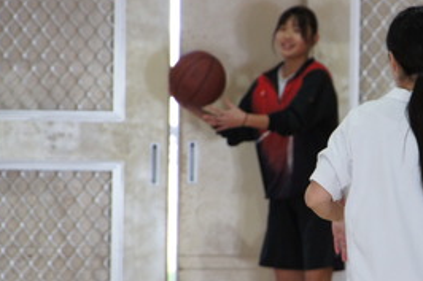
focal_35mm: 541
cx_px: 332
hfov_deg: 3.8
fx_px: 6353
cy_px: 155
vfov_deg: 2.5
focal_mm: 200
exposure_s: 1/125
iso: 1600
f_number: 6.3
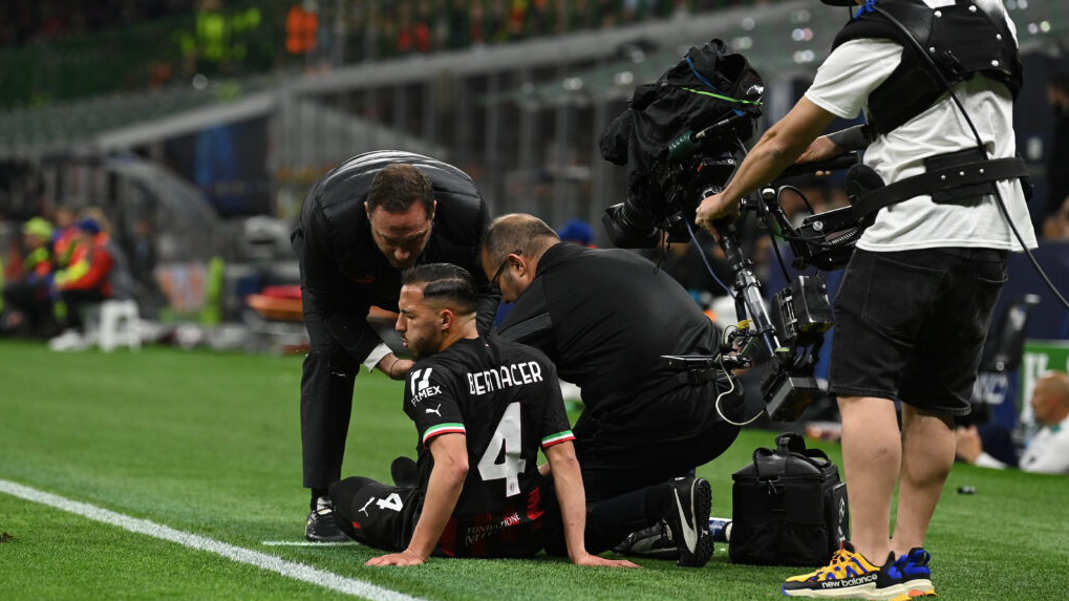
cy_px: 316
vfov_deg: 6.1
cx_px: 534
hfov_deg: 10.8
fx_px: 5669
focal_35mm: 200
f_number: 4
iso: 3200
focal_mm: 190
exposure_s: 1/1600
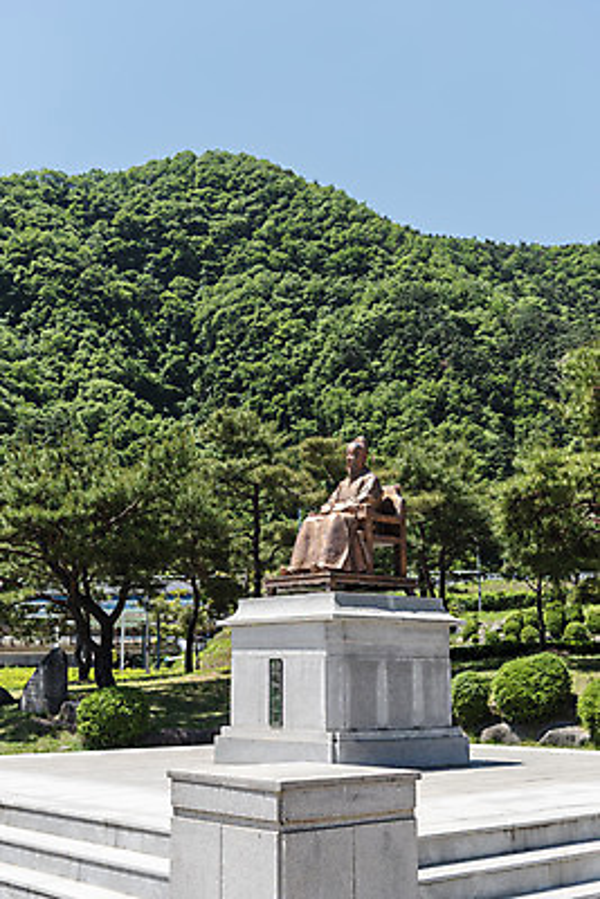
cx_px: 300
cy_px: 450
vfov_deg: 42.7
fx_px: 1149
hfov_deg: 29.3
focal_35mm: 46
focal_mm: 46
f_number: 5.6
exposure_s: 1/800
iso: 125
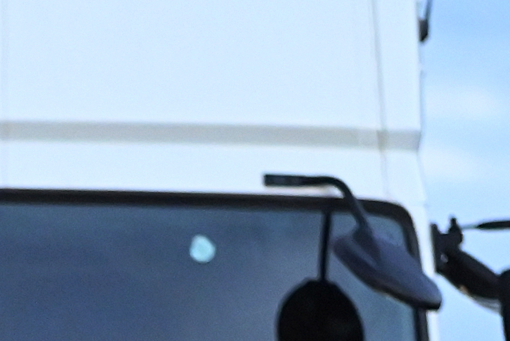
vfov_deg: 1.7
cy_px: 914
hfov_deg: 2.5
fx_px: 11680
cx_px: -412
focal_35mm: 824
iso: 4000
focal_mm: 130
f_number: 3.2
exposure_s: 1/1250
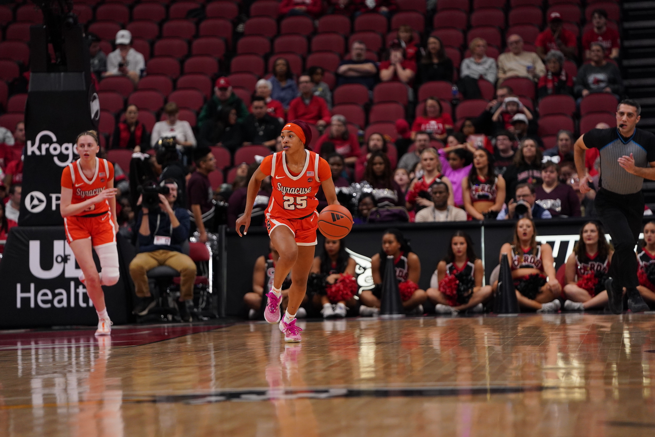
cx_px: 328
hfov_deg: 10.4
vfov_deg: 6.9
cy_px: 218
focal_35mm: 198
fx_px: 3603
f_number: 2.8
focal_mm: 198
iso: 2500
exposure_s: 1/2000
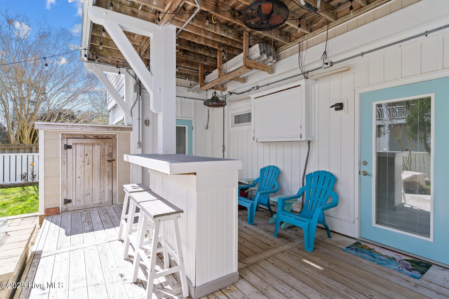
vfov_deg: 70.4
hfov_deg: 93.3
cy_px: 150
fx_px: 212
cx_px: 224
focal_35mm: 17
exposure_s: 1/250
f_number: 5.6
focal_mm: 17
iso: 125
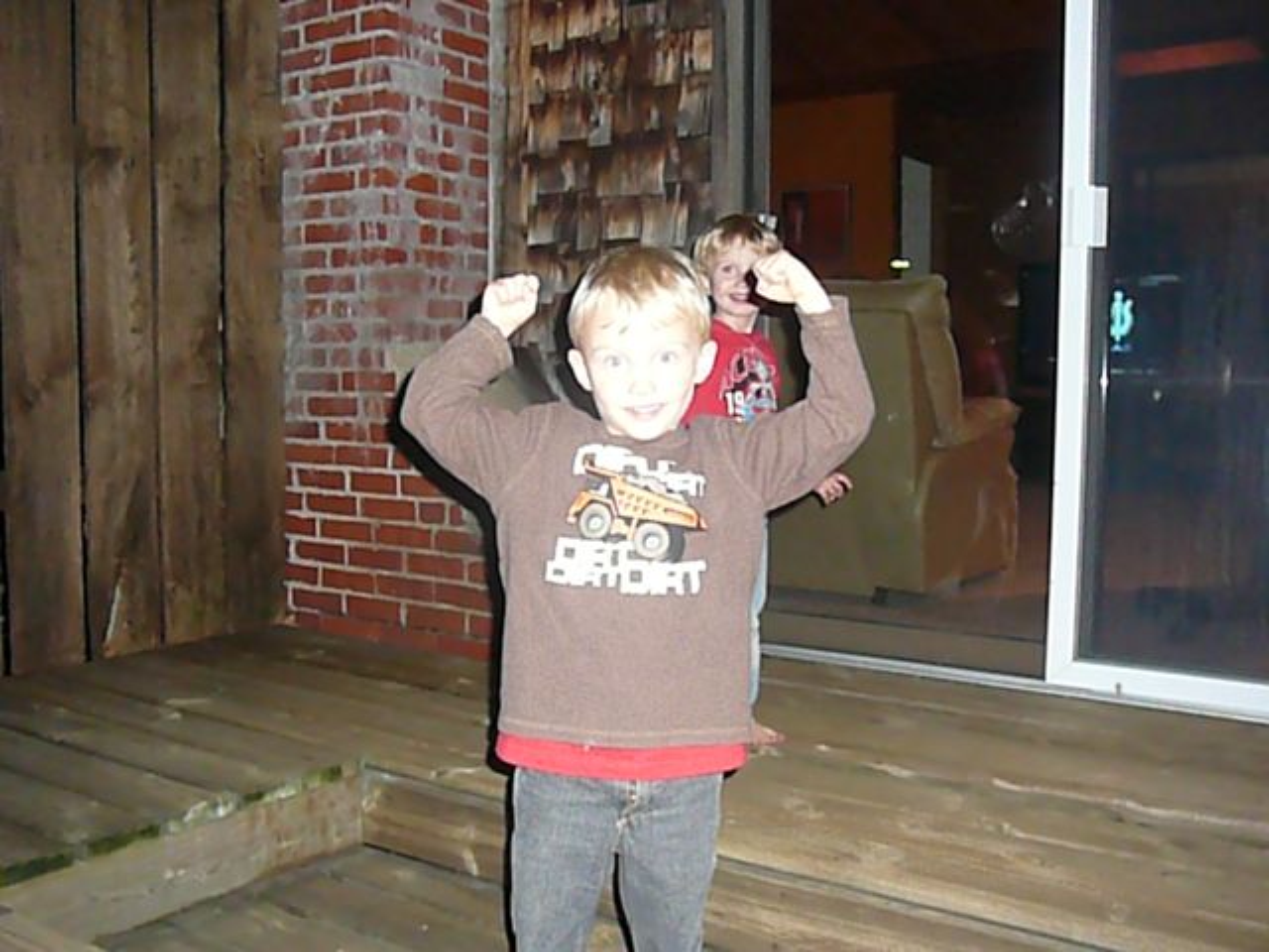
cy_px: 476
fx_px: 1283
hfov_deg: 52.6
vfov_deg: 40.7
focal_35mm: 35
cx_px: 634
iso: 800
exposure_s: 1/30
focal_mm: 5.2
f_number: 2.8
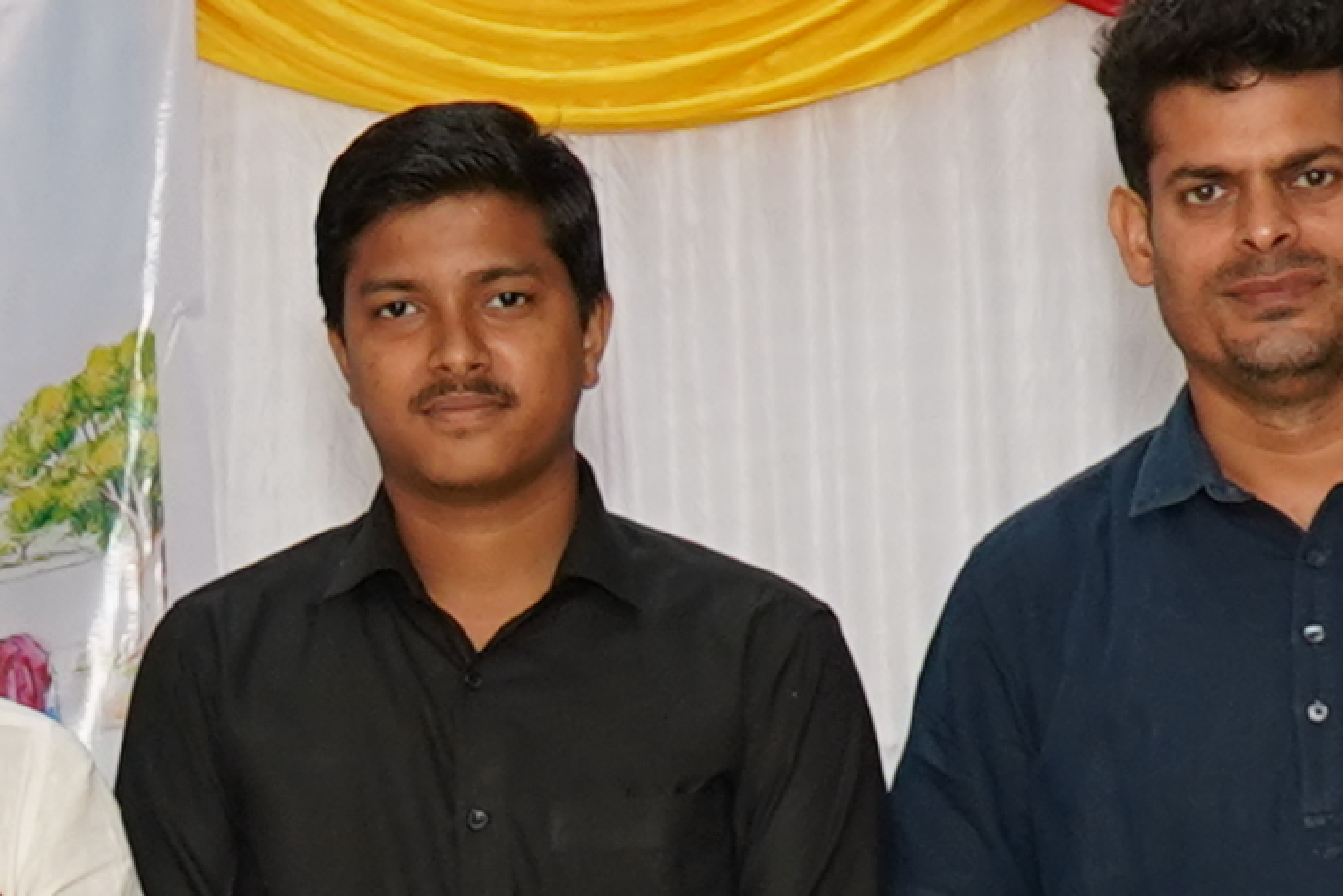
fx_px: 7014
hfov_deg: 10.7
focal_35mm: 188
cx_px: -270
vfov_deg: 7.3
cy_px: 700
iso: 500
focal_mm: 22
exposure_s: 1/160
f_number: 4
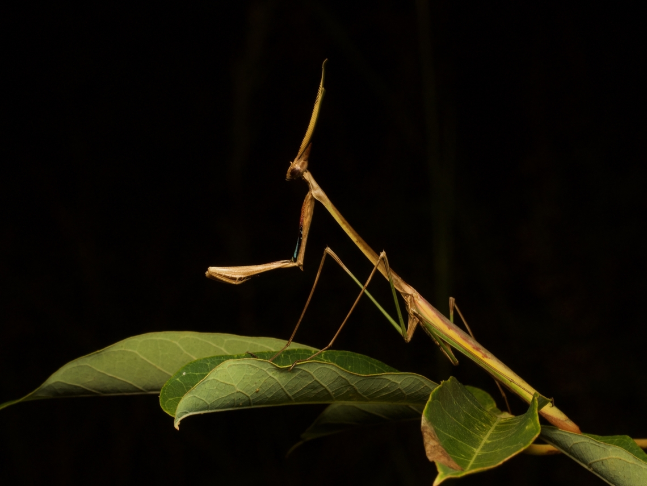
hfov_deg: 16.4
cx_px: 324
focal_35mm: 120
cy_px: 243
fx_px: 2243
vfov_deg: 12.3
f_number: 16
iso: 400
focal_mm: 60
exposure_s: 1/80
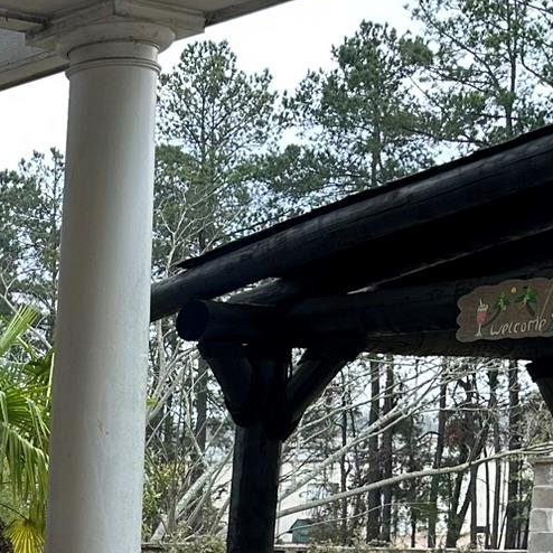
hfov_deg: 17.9
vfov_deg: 17.9
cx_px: -243
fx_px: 1591
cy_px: 796
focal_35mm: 88
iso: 64
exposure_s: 1/139
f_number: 1.78
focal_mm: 6.86
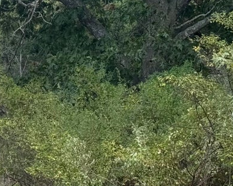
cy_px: 187
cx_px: -124
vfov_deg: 9.3
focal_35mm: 165
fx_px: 1137
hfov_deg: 11.2
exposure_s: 1/1041
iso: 100
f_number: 1.78
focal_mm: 6.76
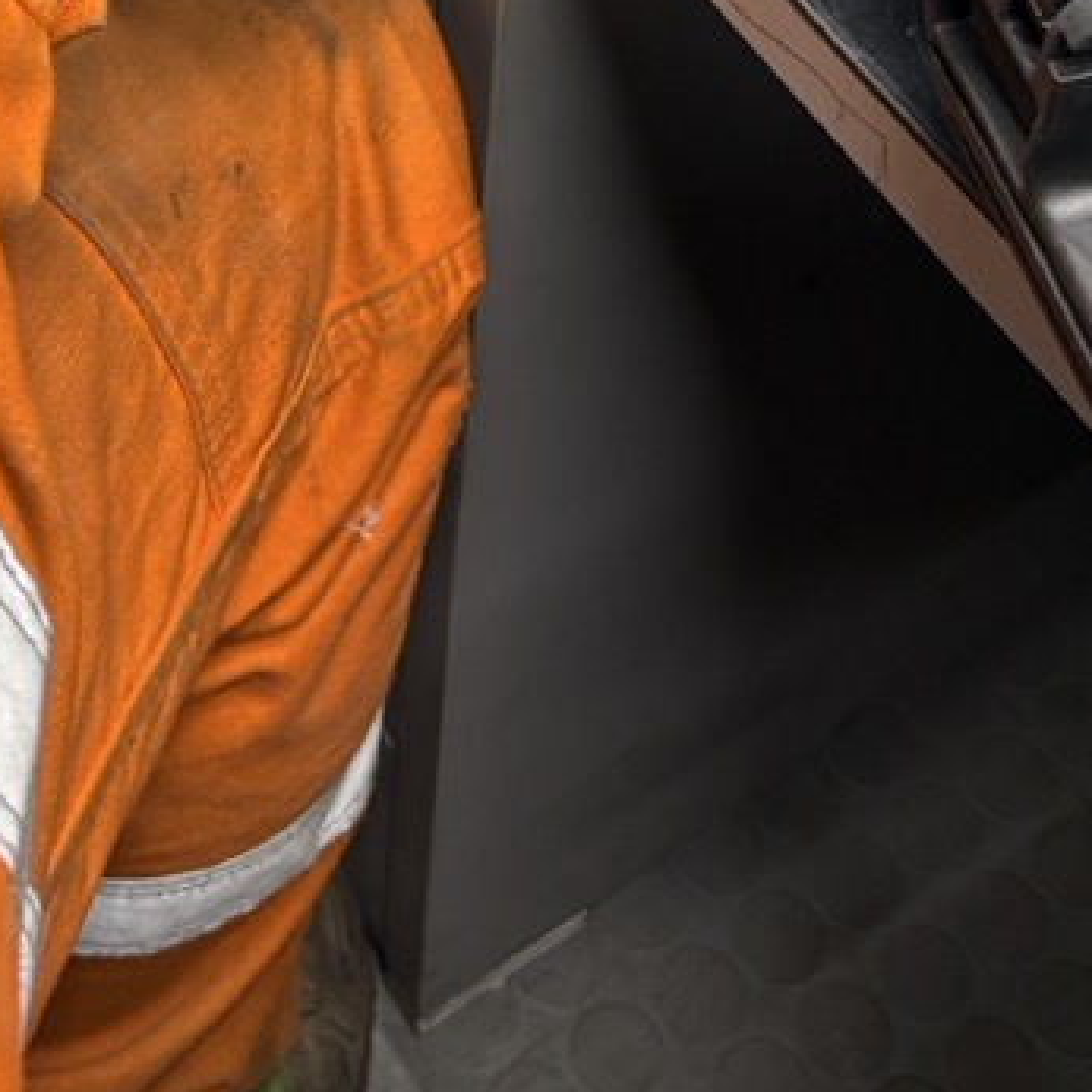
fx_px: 3034
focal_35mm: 85
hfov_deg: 20.2
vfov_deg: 17.9
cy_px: -615
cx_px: 259
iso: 100
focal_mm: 5.96
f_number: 1.6
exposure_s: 1/100
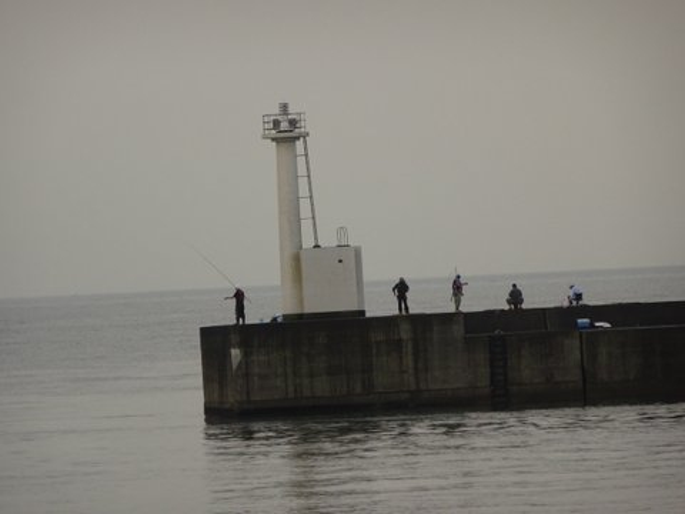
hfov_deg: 5.9
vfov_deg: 4.5
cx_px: 342
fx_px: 6609
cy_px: 257
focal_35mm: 334
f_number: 6.3
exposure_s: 1/250
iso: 250
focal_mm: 57.05
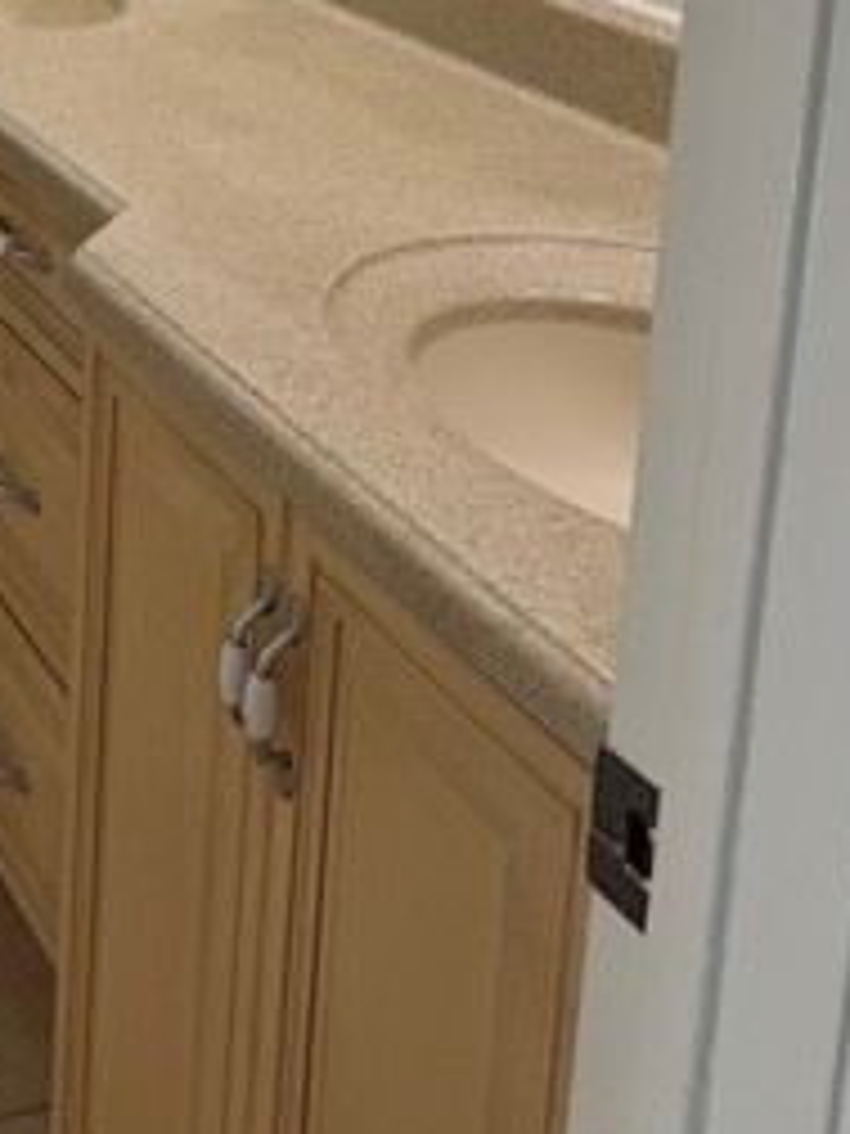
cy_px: -108
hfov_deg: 22.6
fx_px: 1997
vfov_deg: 28.8
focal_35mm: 61
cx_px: -103
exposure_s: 1/121
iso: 64
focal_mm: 6.76
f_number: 1.78
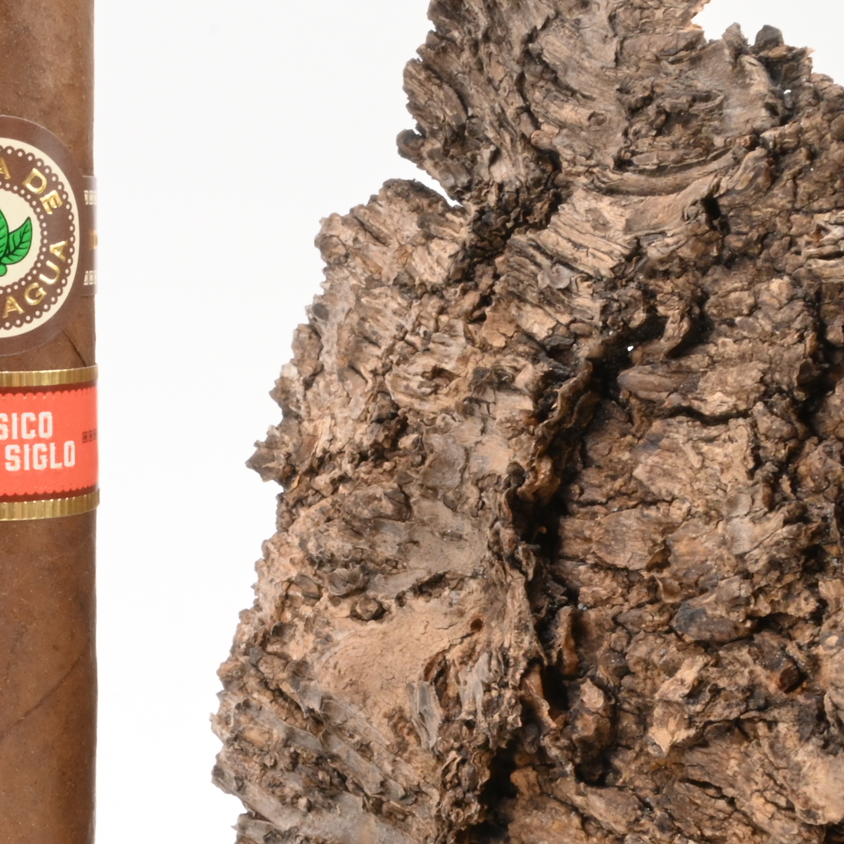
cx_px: 75
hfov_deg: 21.7
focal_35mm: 78
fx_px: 2152
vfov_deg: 22.1
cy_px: 529
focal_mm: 20
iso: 640
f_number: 22
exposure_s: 1/15
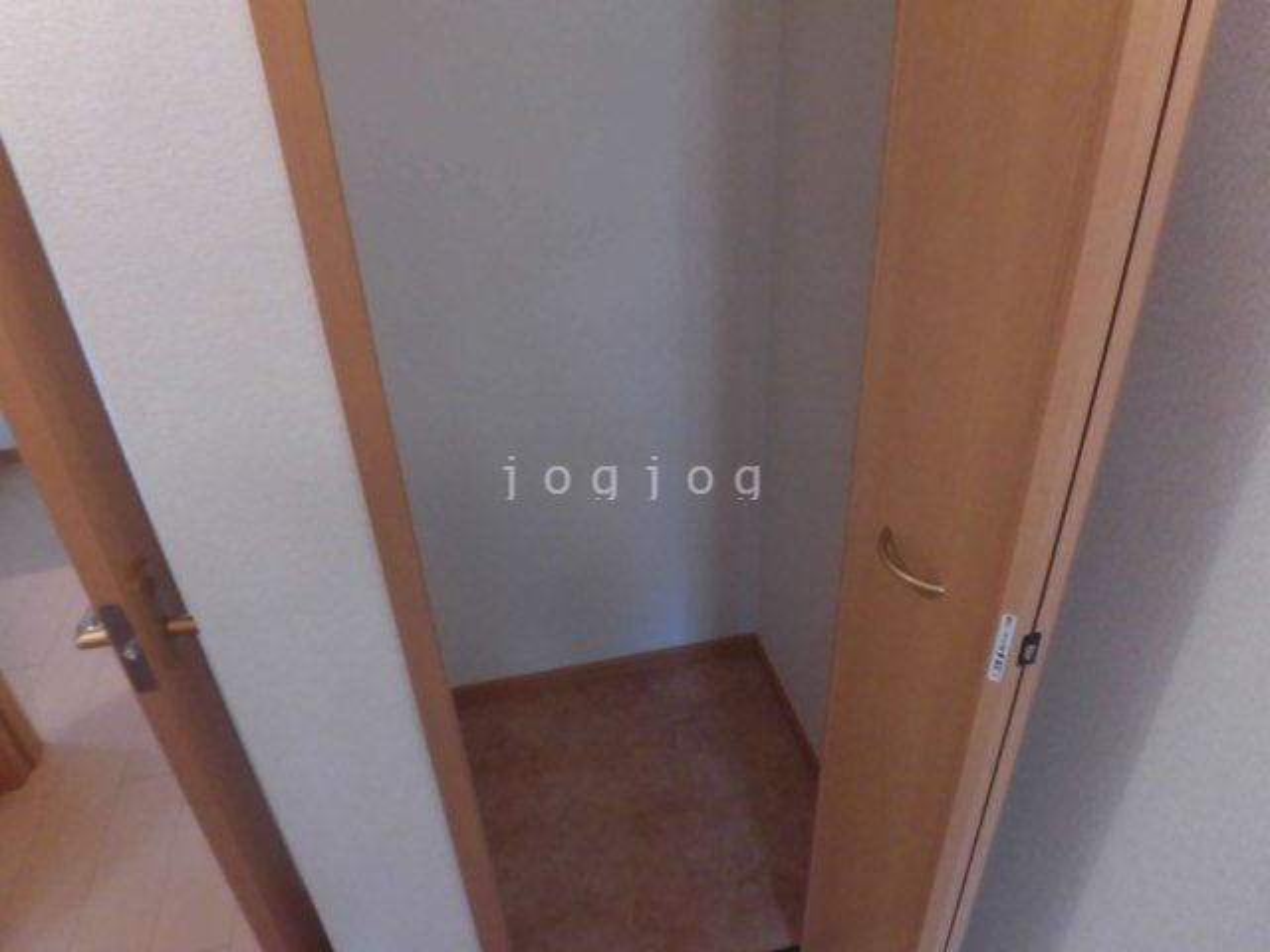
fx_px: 881
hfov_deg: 71.6
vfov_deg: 56.8
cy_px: 476
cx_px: 635
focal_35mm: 24
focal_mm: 4.3
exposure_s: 1/25
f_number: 3.1
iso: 400
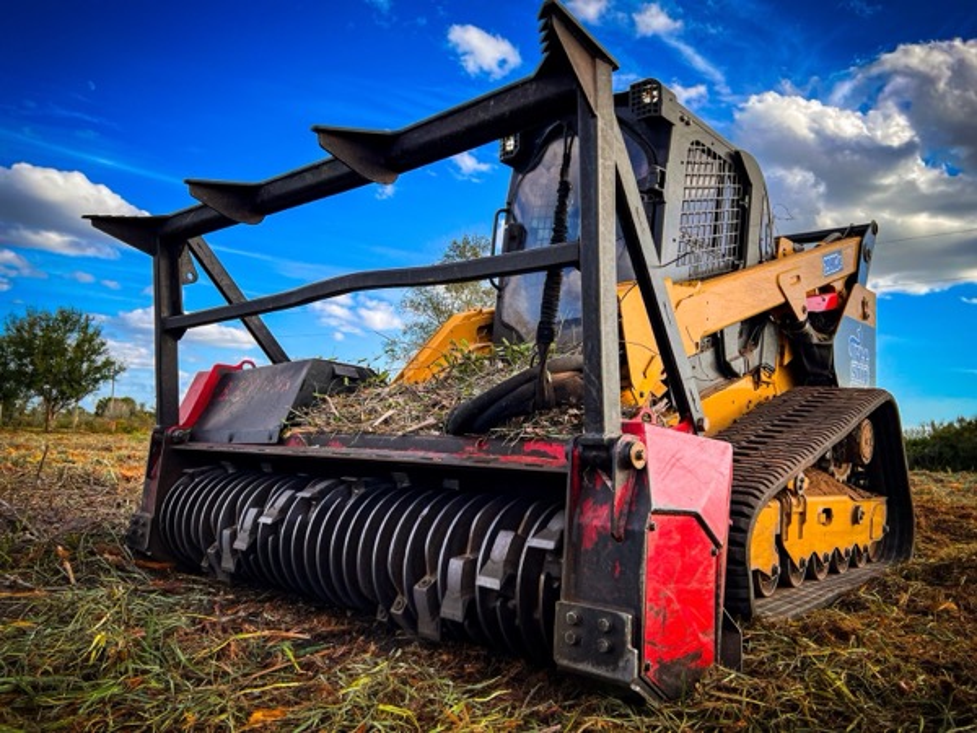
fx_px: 734
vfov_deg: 53.1
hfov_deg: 67.3
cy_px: 366
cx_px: 488
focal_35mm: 26
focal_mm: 5.7
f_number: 1.5
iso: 50
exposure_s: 1/1700
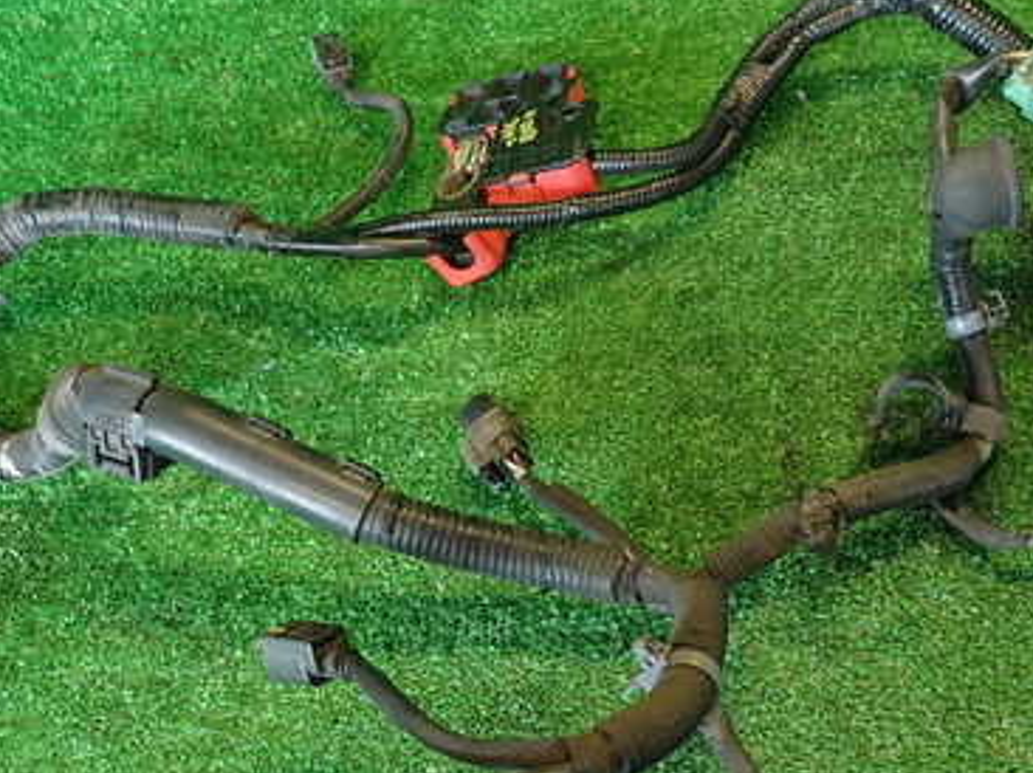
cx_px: 663
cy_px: 488
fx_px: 1223
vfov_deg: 34.9
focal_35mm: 41
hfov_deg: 45.3
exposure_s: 1/40
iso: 200
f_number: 2
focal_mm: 4.5
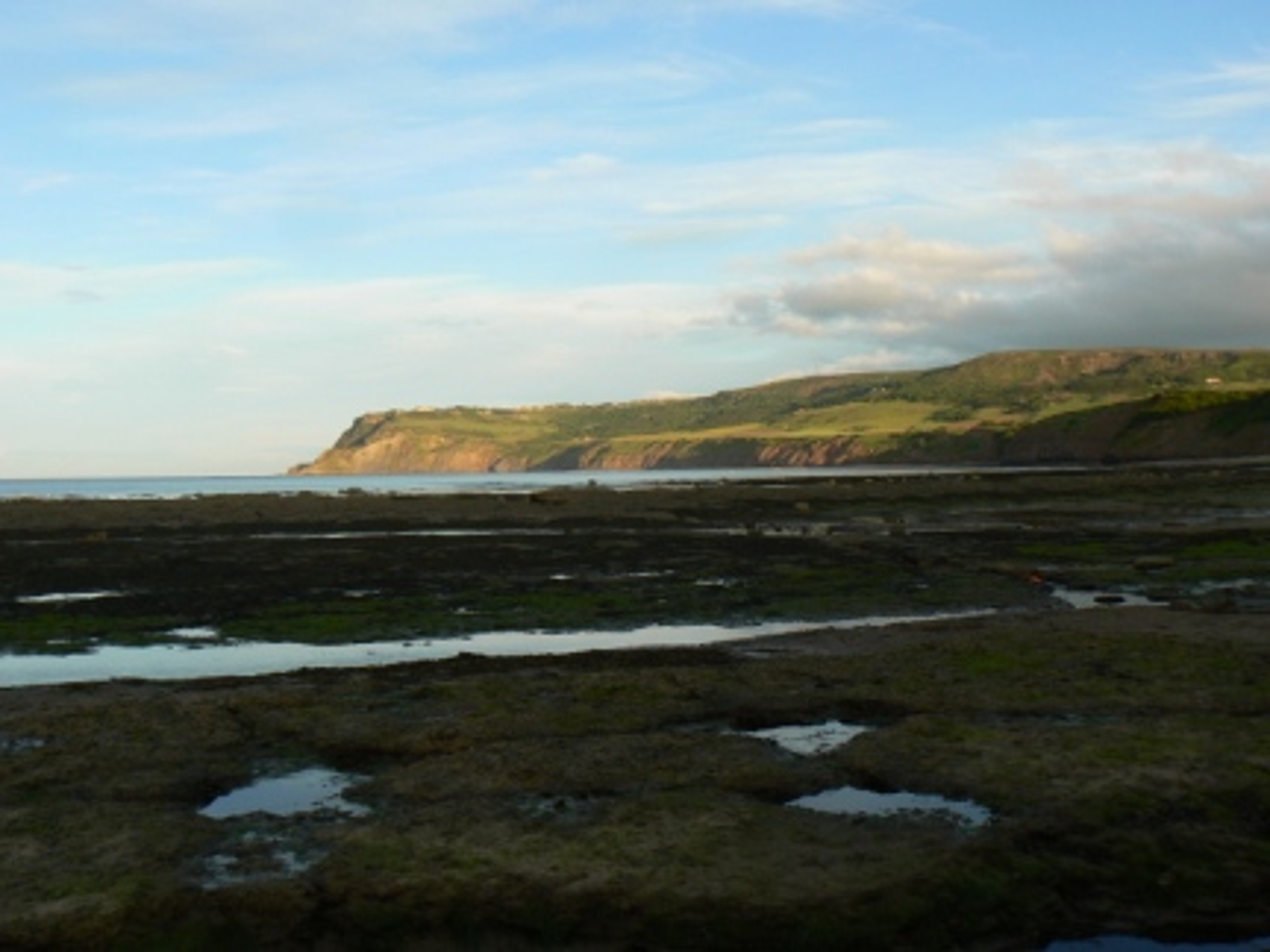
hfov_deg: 51.4
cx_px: 635
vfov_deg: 39.7
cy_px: 476
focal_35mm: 36
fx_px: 1321
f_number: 5.6
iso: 80
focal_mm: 6
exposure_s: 1/160
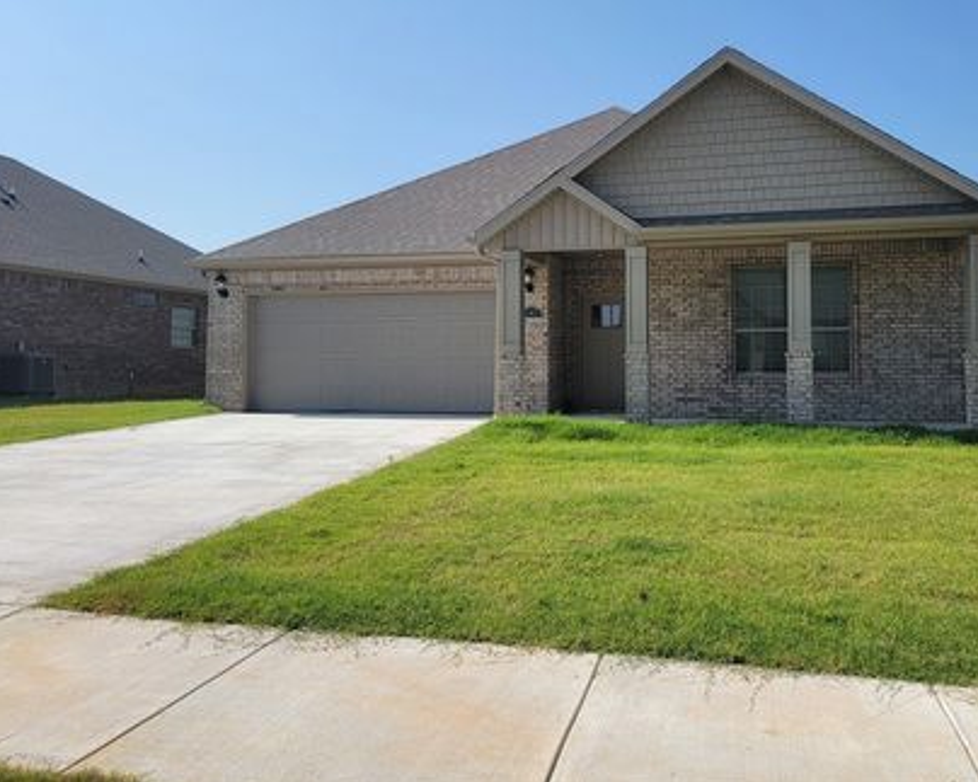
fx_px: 839
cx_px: 557
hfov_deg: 60.2
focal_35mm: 29
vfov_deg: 49.8
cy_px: 335
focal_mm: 6.7
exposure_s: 1/1265
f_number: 1.8
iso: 16
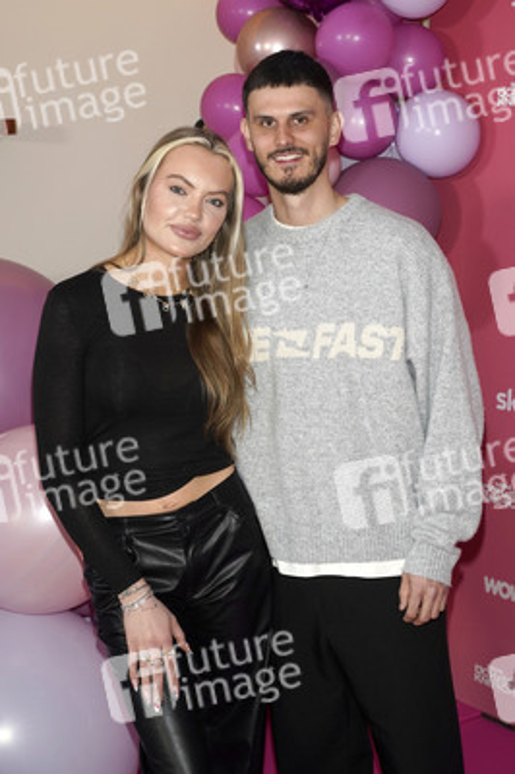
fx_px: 1118
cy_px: 387
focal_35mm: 52
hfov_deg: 25.9
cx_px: 258
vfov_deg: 38.2
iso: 640
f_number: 6.3
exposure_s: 1/160
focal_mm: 52
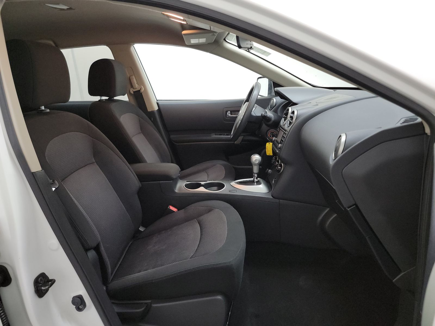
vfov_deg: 56.8
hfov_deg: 71.6
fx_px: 302
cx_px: 218
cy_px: 163
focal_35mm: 24
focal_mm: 6.7
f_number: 1.8
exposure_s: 1/59
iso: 843
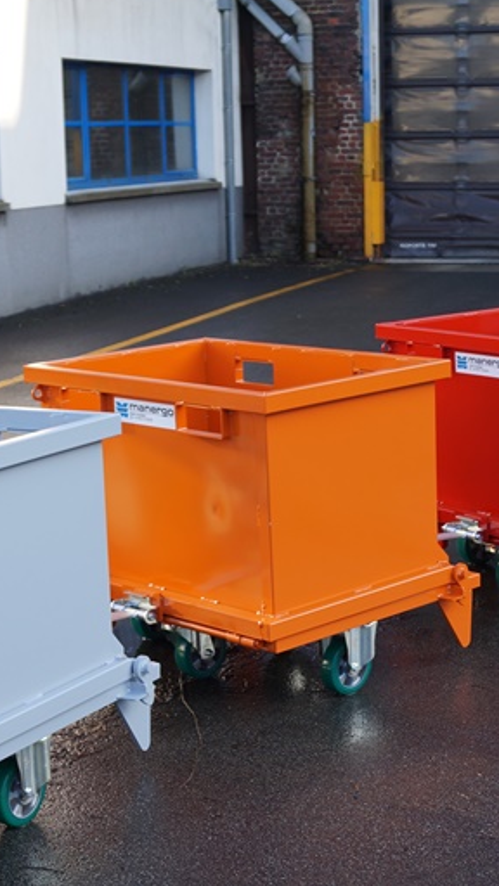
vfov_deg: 30.4
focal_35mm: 69
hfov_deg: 17.5
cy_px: 562
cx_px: 281
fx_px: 1623
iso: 100
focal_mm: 22
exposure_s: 1/160
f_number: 4
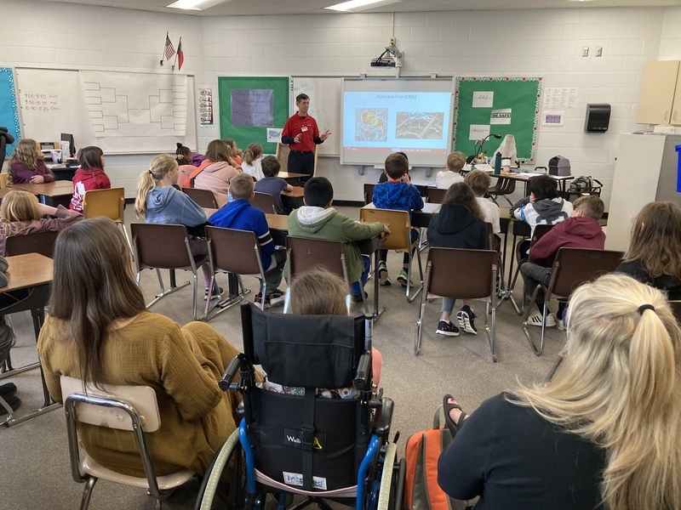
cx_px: 340
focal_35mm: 28
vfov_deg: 49.7
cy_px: 255
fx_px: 551
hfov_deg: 63.4
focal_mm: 3.99
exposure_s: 1/60
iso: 125
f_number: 1.8
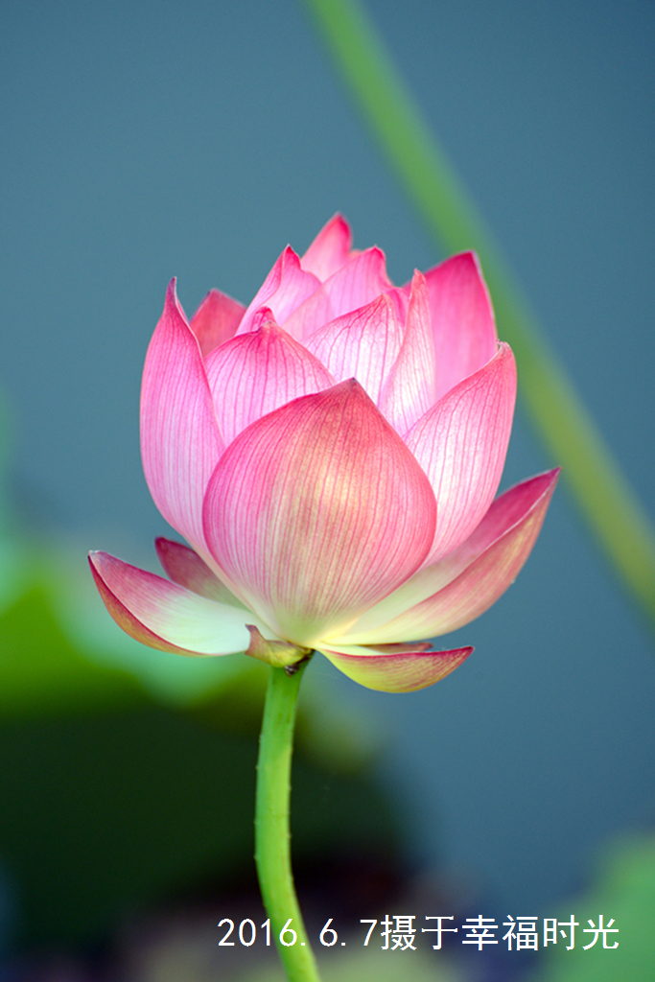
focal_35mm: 300
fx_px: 8184
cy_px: 491
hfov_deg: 4.6
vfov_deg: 6.9
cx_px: 328
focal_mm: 300
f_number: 8
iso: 560
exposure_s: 1/320
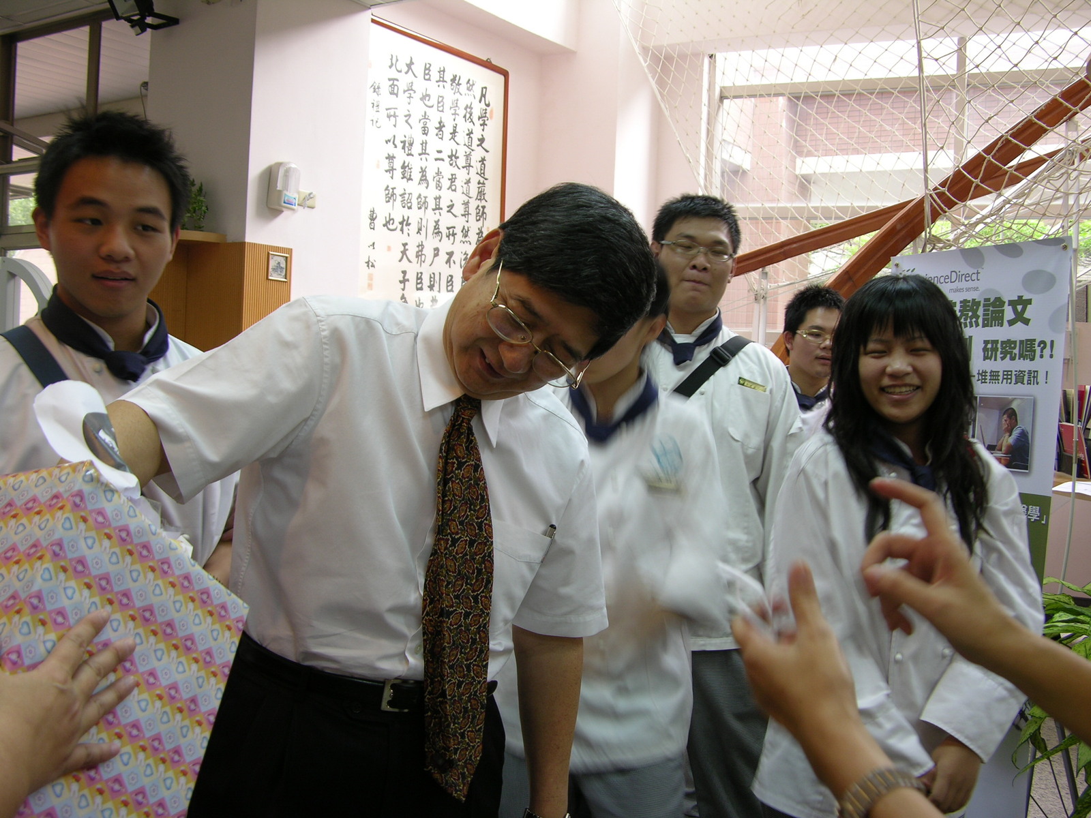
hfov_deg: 52.6
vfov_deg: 40.7
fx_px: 1103
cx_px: 546
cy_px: 409
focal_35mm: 35
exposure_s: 1/18.4
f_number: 2.8
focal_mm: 8.9
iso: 50
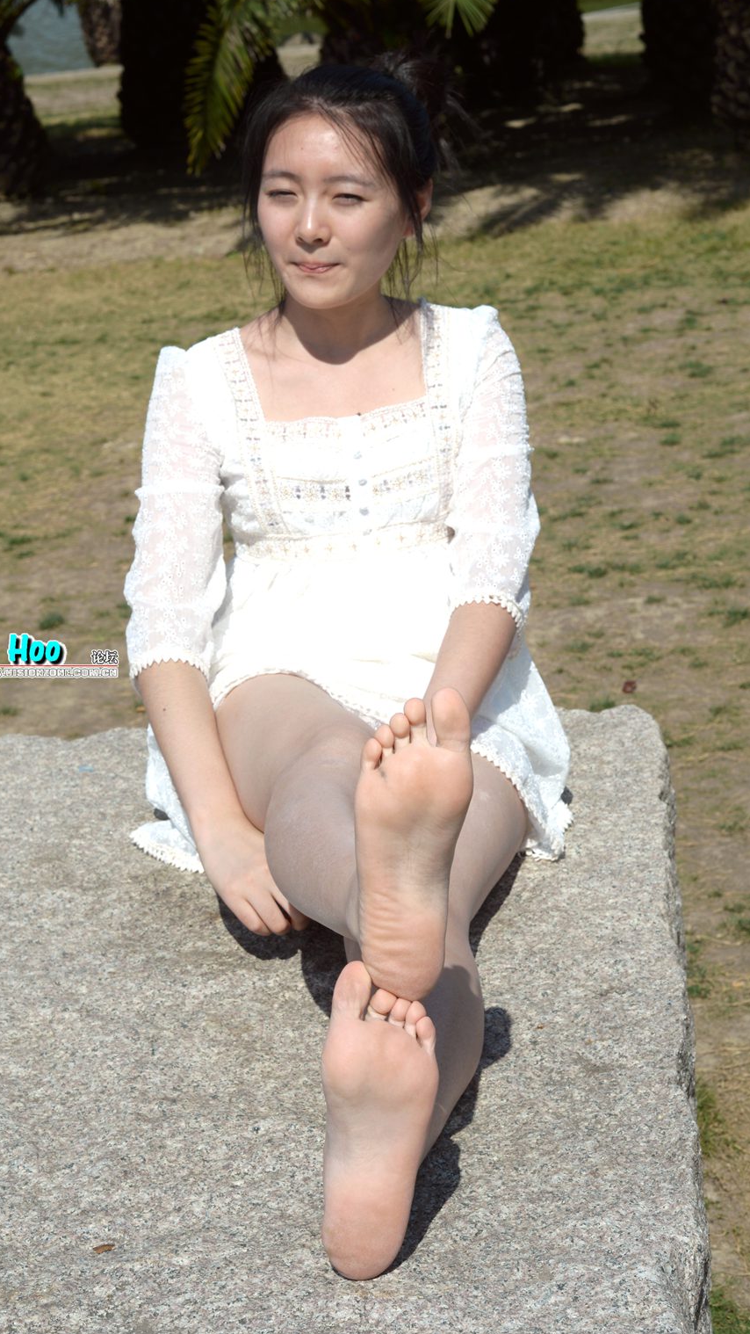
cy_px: 663
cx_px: 346
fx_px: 1874
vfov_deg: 39.2
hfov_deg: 22.6
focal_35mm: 53
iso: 100
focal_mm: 50
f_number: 10
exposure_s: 1/320
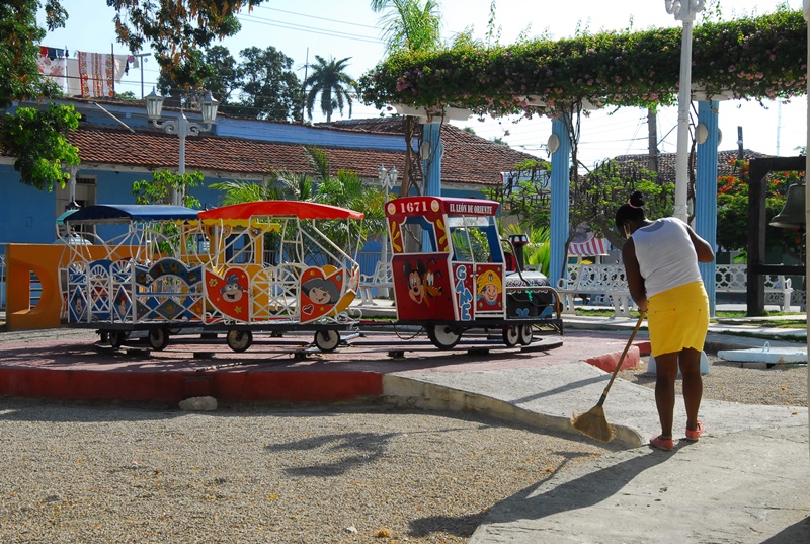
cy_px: 272
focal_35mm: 75
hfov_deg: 26.9
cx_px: 405
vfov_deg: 18.3
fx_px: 1691
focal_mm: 50
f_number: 10
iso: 400
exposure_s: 1/400
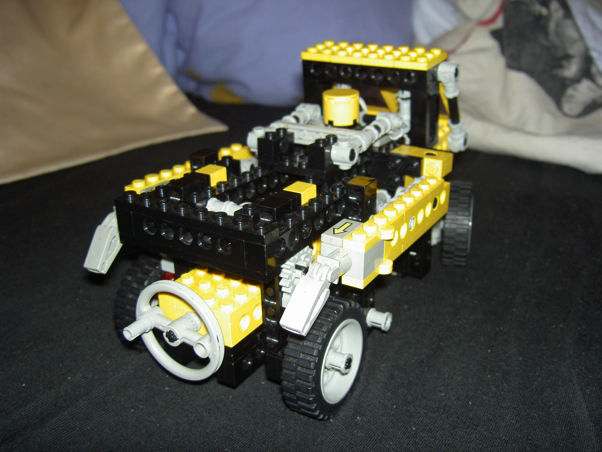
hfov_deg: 47.9
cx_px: 301
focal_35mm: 39
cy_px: 226
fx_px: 678
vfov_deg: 36.8
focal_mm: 8
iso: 100
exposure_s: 1/59.5
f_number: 2.8
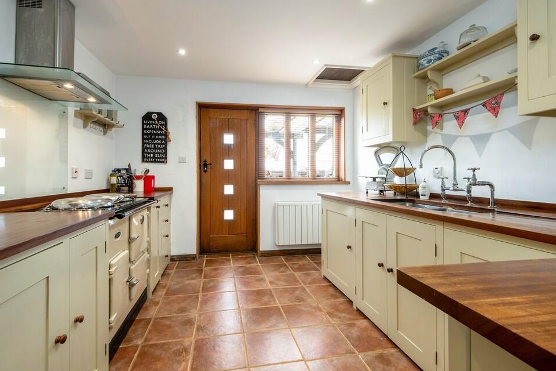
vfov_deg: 73.7
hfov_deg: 96.7
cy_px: 181
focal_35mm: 16
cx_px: 265
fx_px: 247
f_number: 7.1
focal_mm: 10.3
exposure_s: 1/8
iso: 160
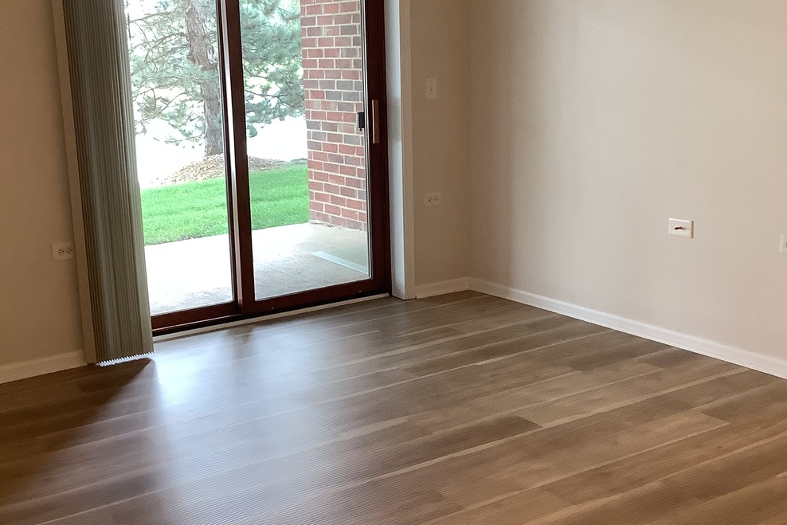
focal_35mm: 47
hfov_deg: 41.7
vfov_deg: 28.6
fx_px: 1028
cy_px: 239
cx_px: 303
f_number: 2.4
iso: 160
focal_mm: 3.3
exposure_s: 1/60
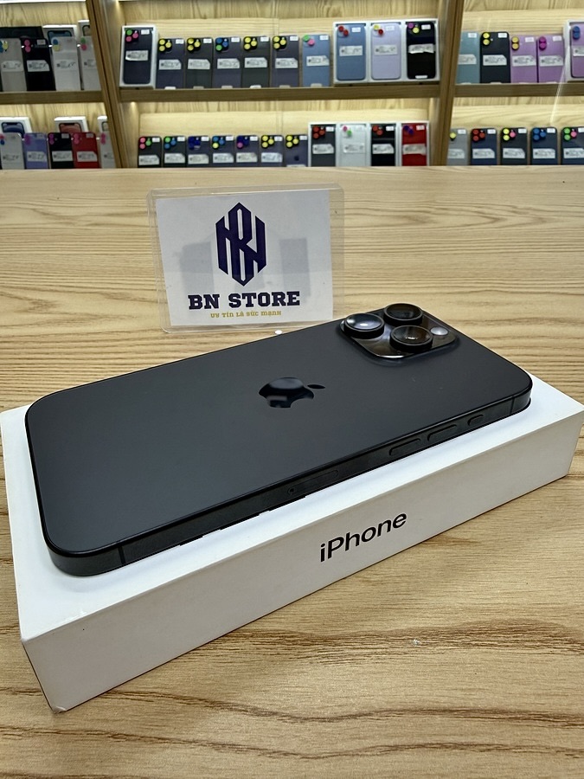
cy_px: 390
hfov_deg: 56.8
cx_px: 292
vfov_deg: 71.6
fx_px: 540
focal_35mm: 24
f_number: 2.2
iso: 80
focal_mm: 2.22
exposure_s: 1/120
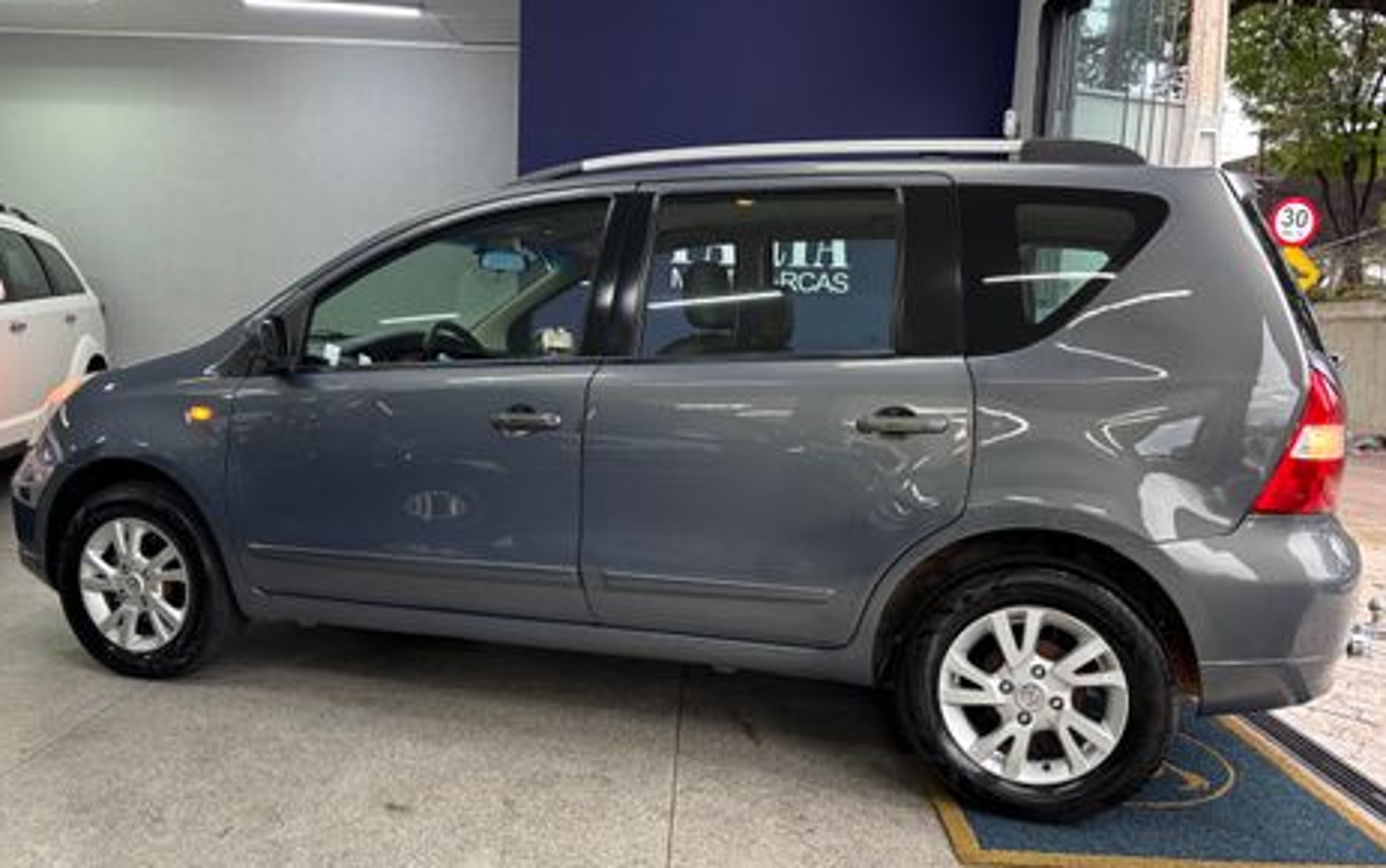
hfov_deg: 66.4
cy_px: 470
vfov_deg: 44.6
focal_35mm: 28
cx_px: 689
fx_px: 1058
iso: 160
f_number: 1.6
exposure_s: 1/60
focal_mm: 5.96
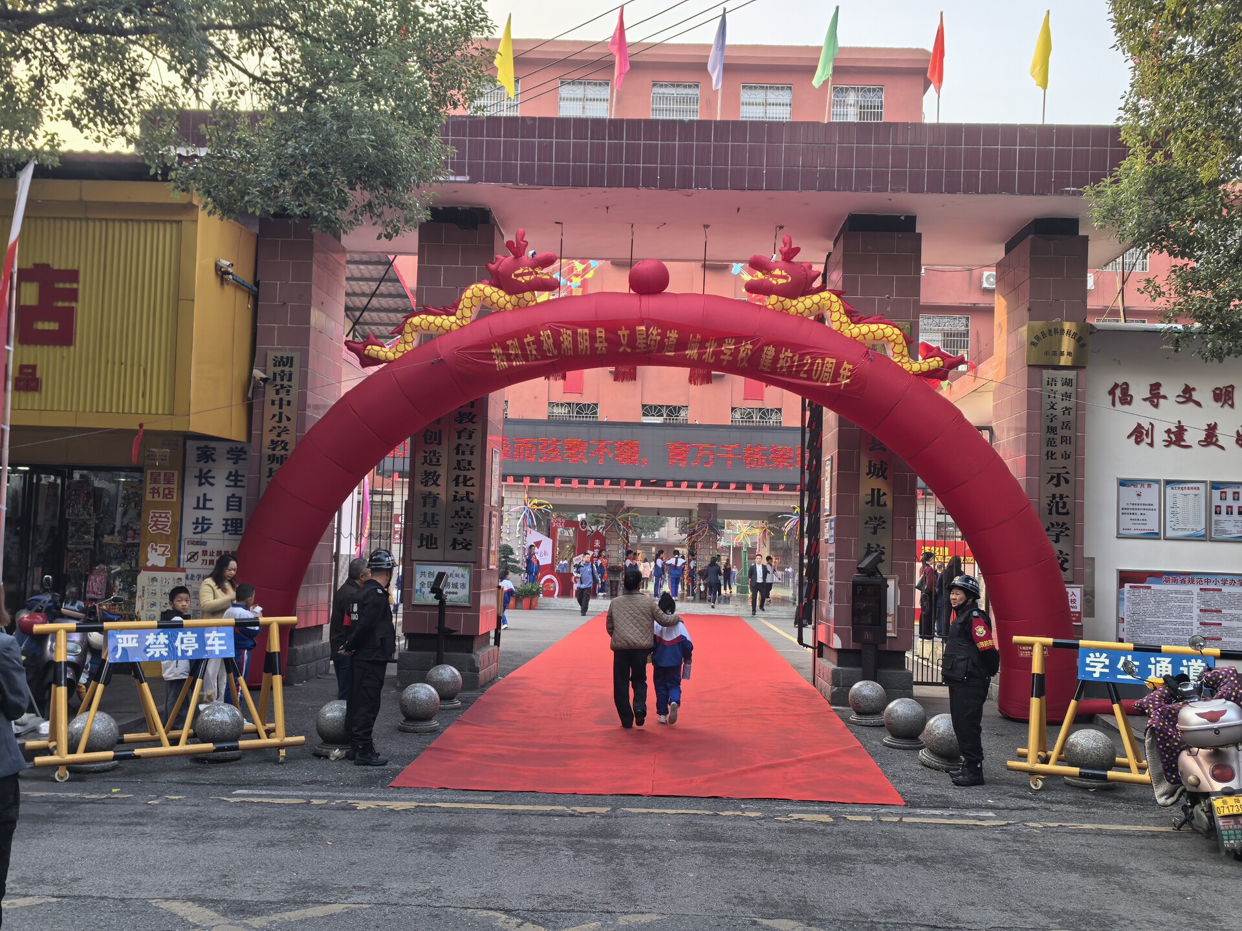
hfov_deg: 54.0
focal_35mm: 34
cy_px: 466
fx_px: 1220
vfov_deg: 41.8
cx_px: 621
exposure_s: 1/440
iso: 50
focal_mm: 5.75
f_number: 2
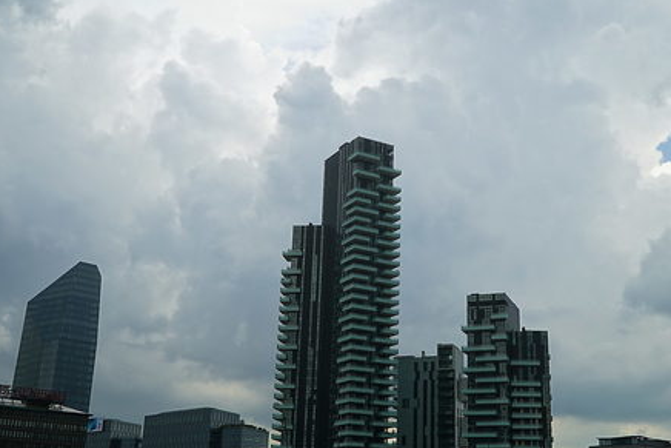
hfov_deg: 44.3
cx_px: 397
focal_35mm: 44
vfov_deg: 30.5
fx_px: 820
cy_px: 240
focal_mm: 32
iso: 50
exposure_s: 1/25
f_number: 18
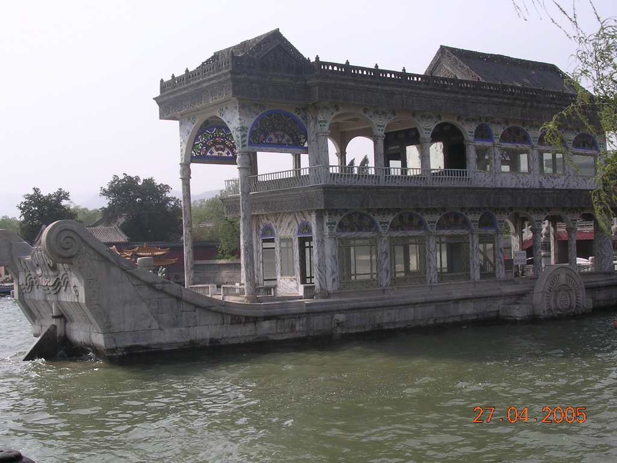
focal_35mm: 49
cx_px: 308
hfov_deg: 38.9
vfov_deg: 29.7
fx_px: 873
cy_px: 232
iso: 100
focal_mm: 7.5
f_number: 6.2
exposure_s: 1/204
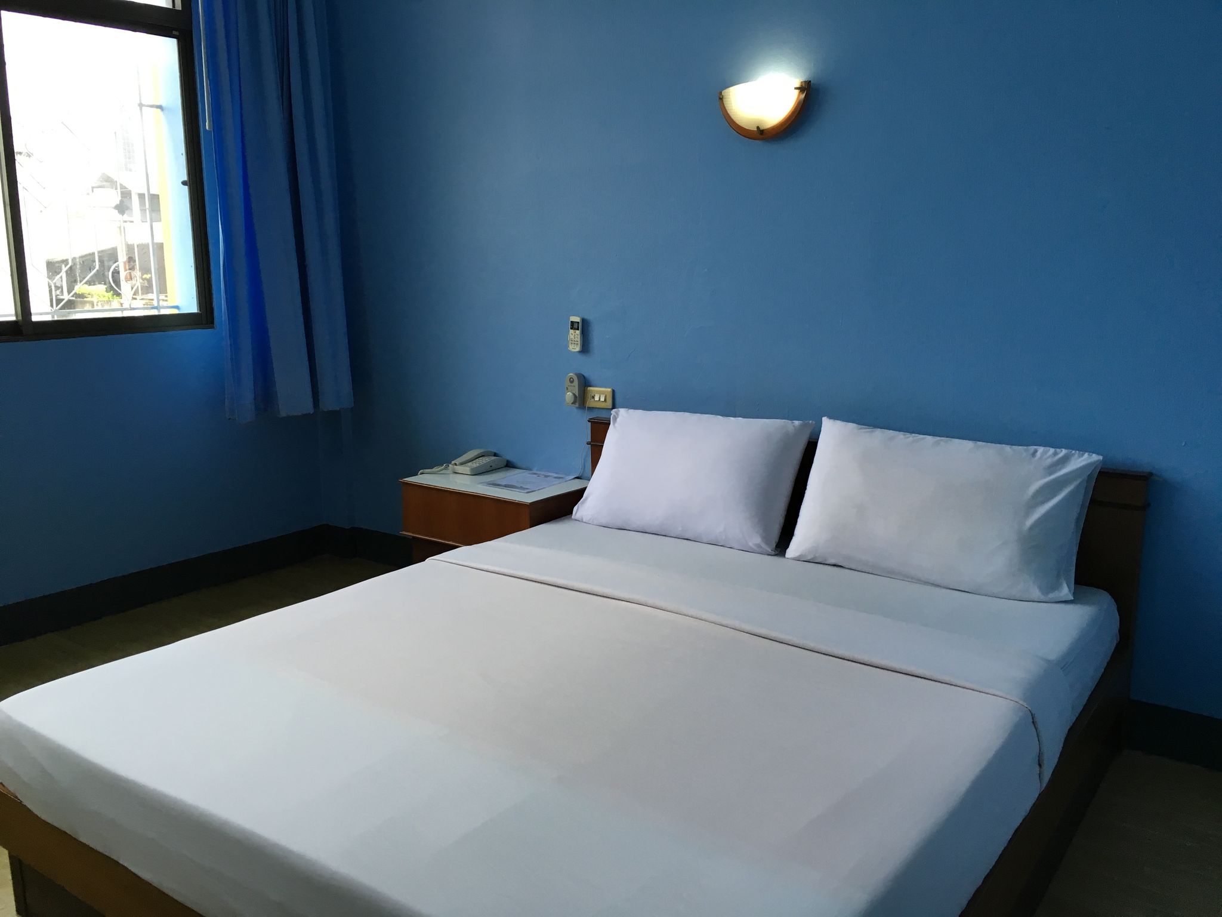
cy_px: 458
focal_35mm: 29
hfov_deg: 61.7
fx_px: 1024
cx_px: 611
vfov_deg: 48.2
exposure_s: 1/33
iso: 40
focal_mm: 4.15
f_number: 2.2
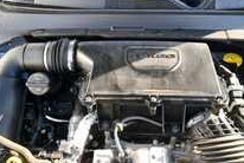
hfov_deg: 57.0
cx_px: 137
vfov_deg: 40.0
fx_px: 224
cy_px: 69
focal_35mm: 33
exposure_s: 1/250
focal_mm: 11.5
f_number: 5
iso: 400
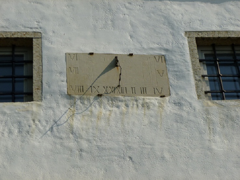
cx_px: 120
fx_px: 859
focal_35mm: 124
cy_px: 90
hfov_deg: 15.9
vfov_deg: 11.9
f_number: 4.9
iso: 100
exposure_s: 1/1000
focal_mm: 22.1
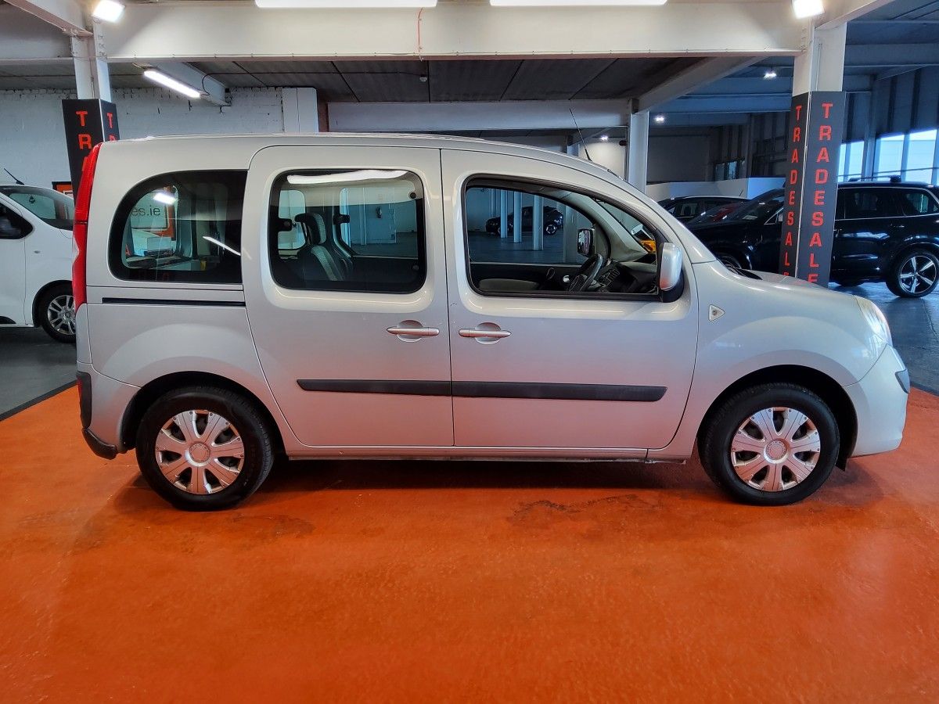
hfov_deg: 67.3
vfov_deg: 53.1
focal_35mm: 26
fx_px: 705
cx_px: 470
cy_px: 352
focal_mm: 3.08
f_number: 2
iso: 200
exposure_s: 1/100
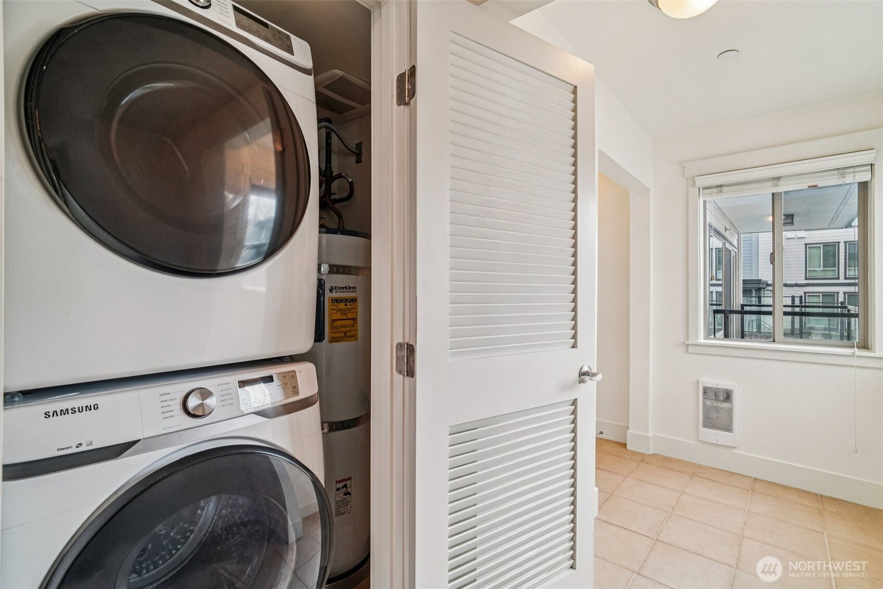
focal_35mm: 16
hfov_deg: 96.7
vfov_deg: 73.7
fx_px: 392
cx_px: 442
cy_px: 294
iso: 1600
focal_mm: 16
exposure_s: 1/50
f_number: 8
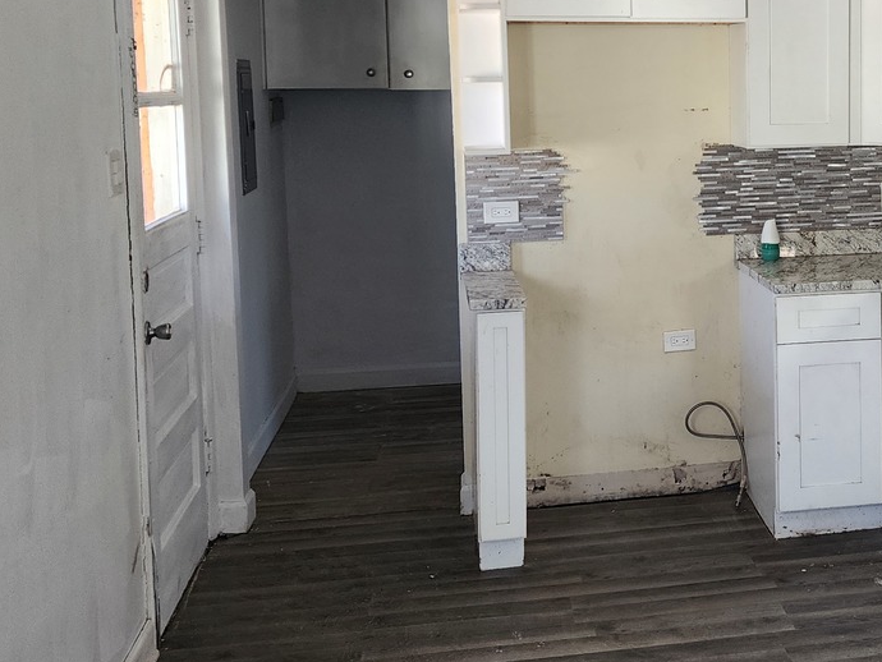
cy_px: 193
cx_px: 753
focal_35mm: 48
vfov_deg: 29.9
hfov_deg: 37.6
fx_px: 1223
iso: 200
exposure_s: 1/120
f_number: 1.8
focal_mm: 6.4
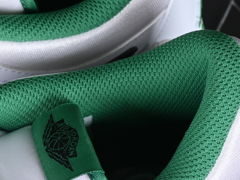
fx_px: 2065
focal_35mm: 298
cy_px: 187
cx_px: -95
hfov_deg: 6.6
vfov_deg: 5.0
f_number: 7.1
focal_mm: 50
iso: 160
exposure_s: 1/80
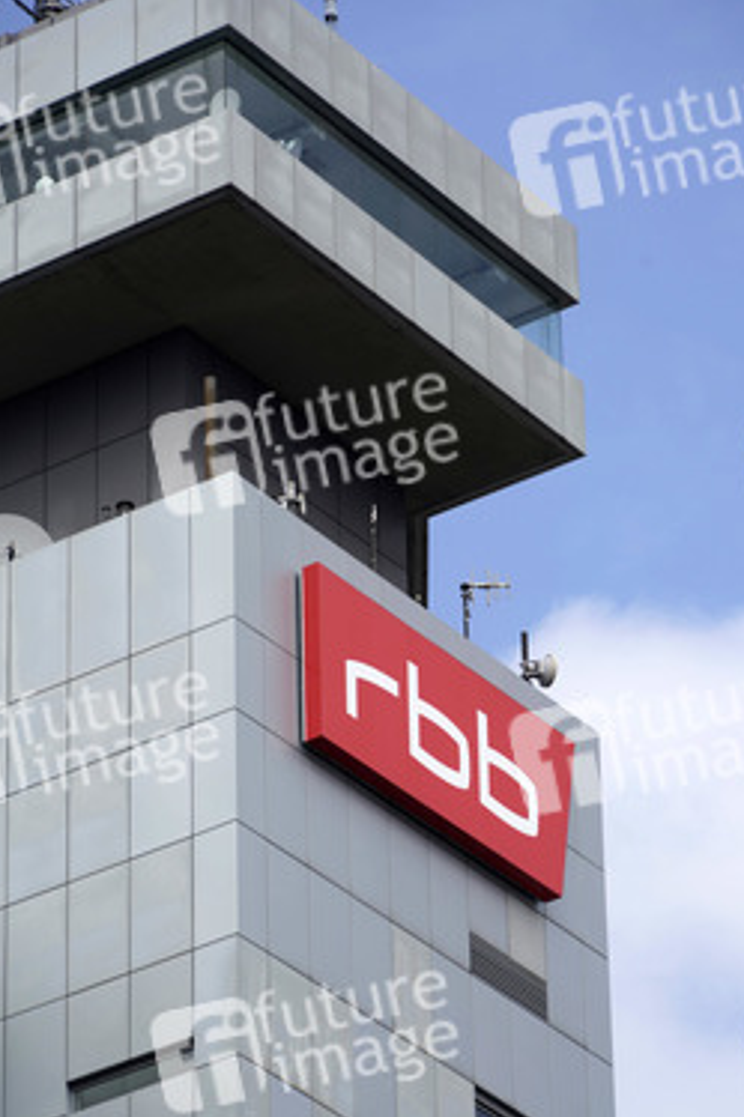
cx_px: 391
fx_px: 6640
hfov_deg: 6.4
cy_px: 594
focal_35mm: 214
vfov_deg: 9.6
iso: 160
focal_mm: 200
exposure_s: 1/500
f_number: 8
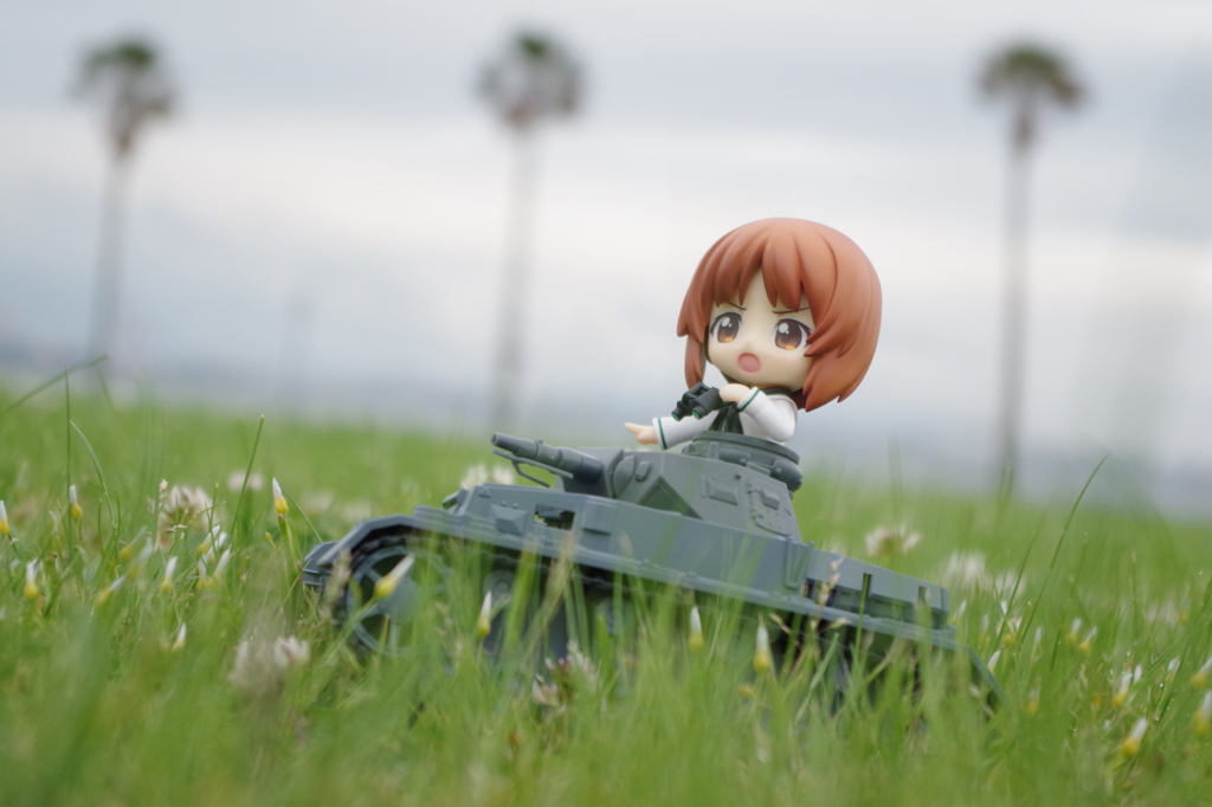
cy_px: 404
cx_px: 606
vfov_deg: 16.6
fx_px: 2760
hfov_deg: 24.8
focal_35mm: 82
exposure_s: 1/400
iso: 800
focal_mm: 55
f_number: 5.6
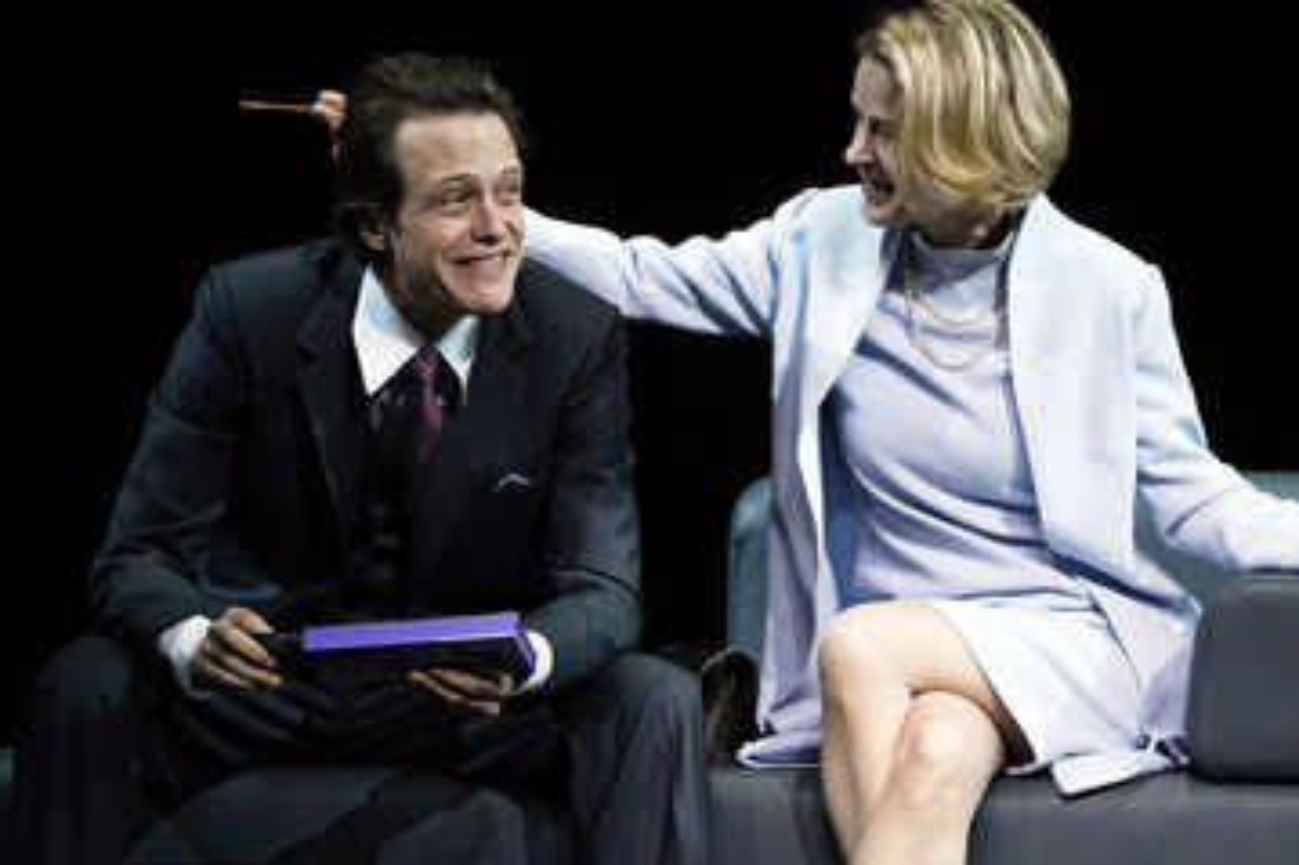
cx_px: 765
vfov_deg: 4.0
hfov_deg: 6.0
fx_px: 12370
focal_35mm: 343
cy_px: 427
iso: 3200
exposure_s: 1/125
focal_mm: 273
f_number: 5.6
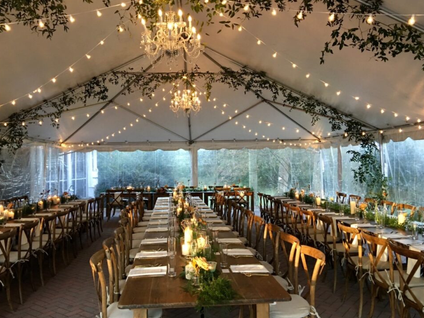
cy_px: 149
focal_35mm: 31
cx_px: 207
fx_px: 380
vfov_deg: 45.4
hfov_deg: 58.4
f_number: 2.2
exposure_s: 1/15
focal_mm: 4.15
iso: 64
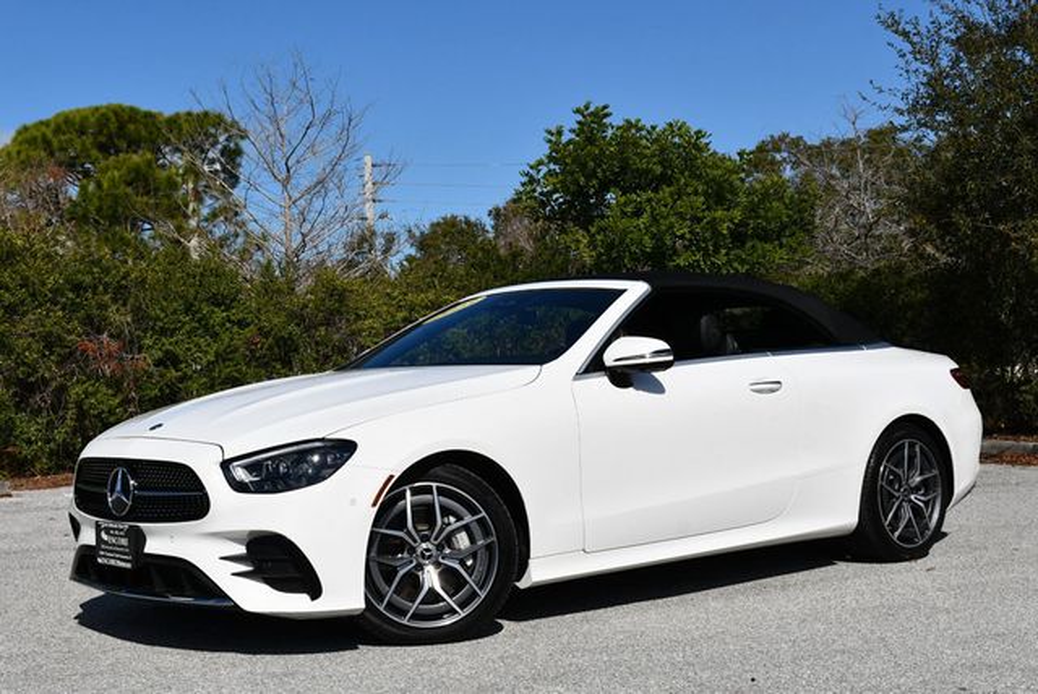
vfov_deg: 24.2
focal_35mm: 56
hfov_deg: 35.6
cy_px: 347
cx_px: 519
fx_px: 1616
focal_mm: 28
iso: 100
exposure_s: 1/400
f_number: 10
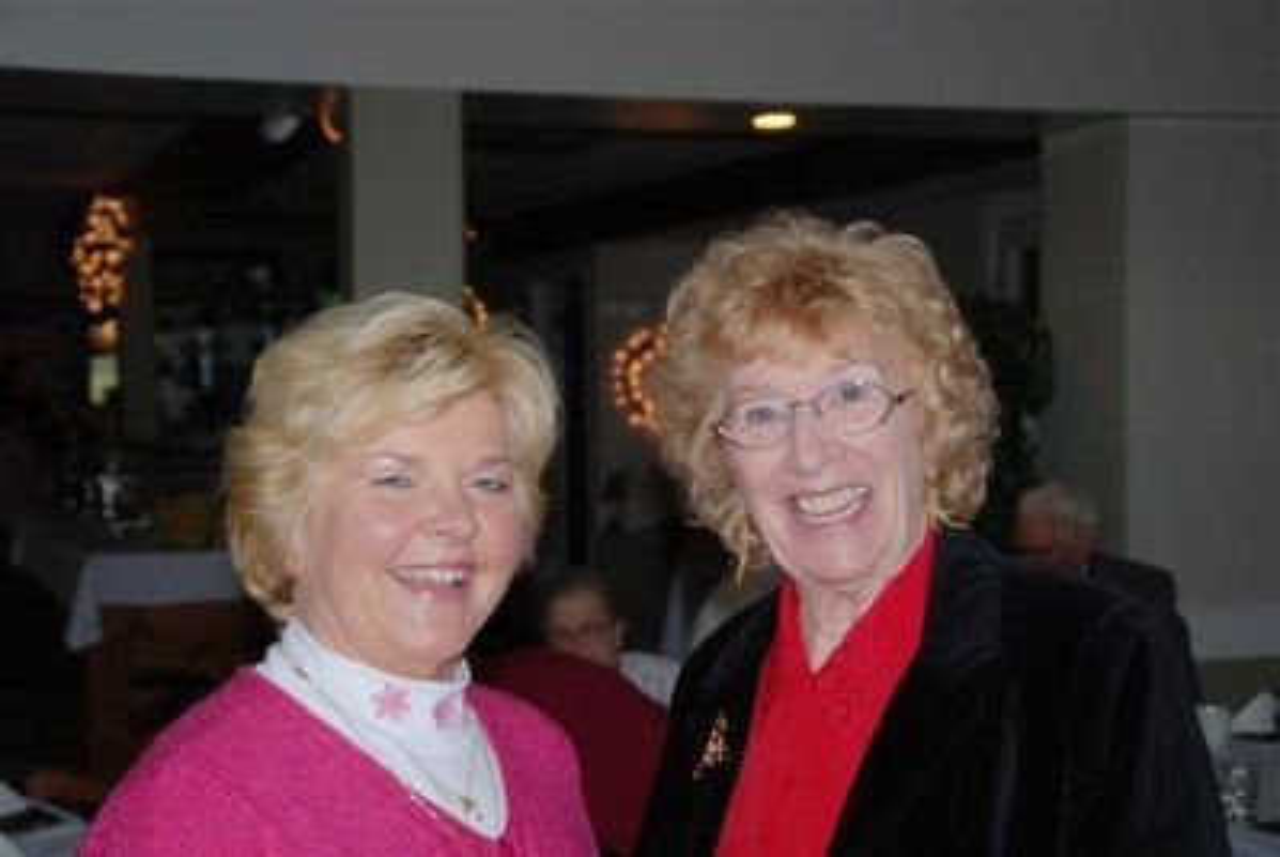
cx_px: 640
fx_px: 2029
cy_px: 428
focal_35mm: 57
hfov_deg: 35.0
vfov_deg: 23.8
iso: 100
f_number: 4.5
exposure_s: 1/60
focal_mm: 38
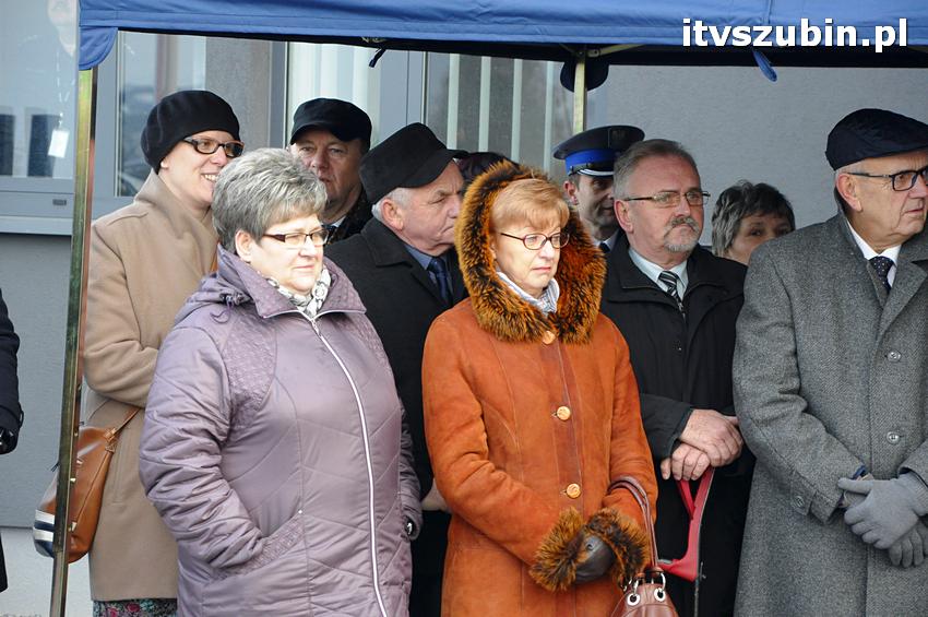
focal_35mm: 158
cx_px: 464
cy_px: 308
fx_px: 4056
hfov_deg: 13.1
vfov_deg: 8.7
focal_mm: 105
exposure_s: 1/125
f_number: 8
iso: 1600
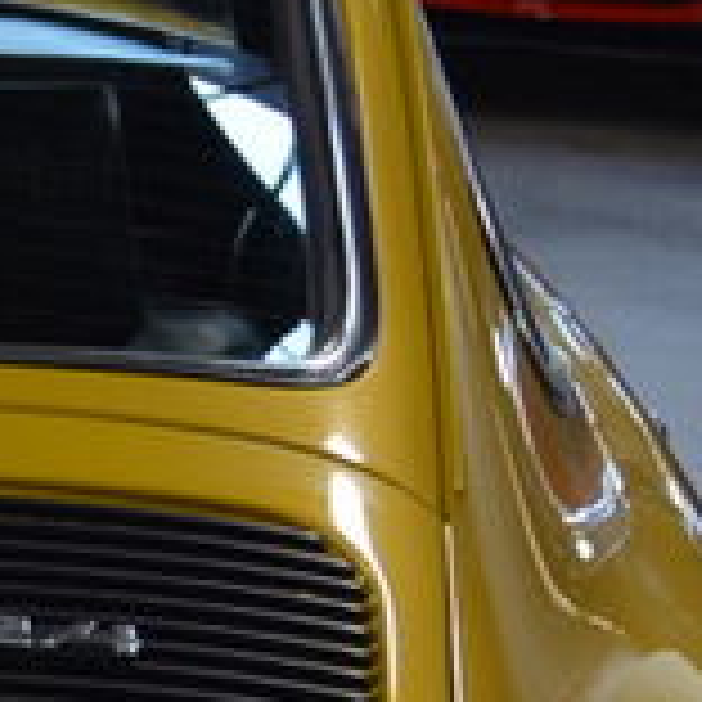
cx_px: -594
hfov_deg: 5.9
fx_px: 6718
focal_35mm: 293
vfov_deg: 6.0
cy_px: 828
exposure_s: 1/60
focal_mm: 35
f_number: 5
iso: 720
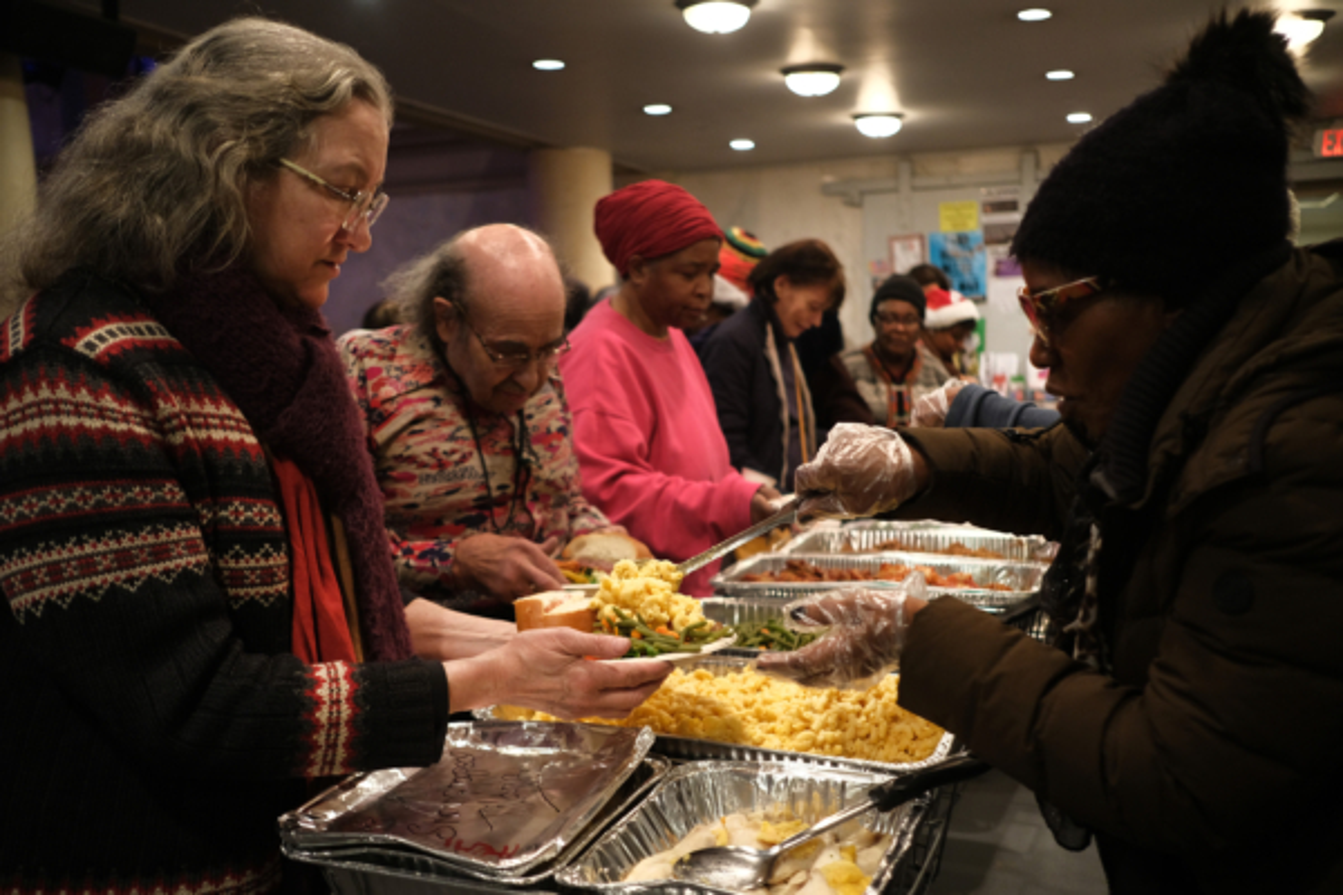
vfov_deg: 37.9
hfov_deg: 54.4
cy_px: 448
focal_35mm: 35
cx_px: 672
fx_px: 1306
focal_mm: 23
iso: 1000
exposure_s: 1/60
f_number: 2
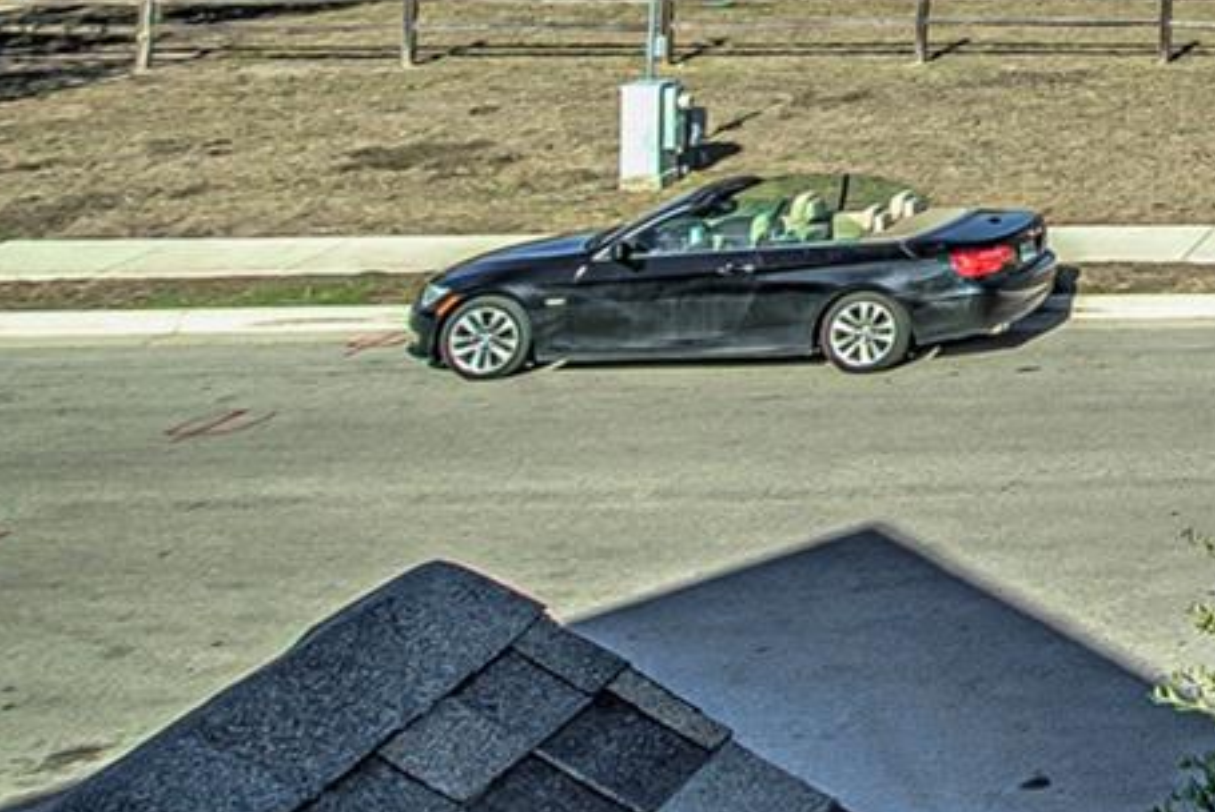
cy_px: -415
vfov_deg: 17.1
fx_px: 2431
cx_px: 2027
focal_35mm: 72
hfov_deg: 21.4
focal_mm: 16
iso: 125
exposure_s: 1/400
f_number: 8
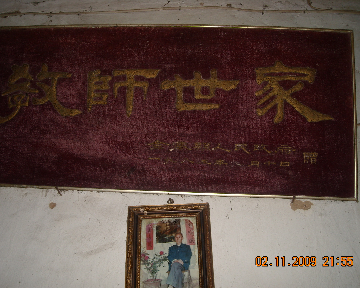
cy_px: 146
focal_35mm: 37
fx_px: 394
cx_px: 175
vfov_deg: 40.1
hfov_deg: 49.1
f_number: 2.8
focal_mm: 5.7
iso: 64
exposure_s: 1/60
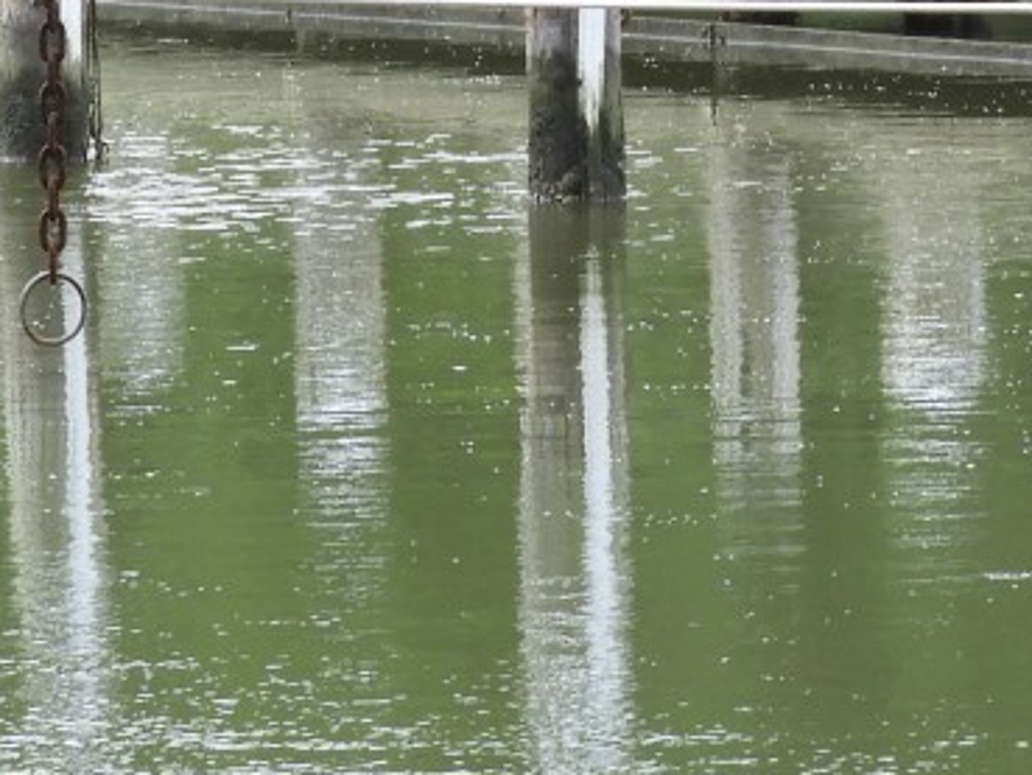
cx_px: 554
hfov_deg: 3.8
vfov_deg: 2.8
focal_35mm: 527
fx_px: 15716
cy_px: -621
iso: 100
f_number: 5
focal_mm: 24.2
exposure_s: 1/160
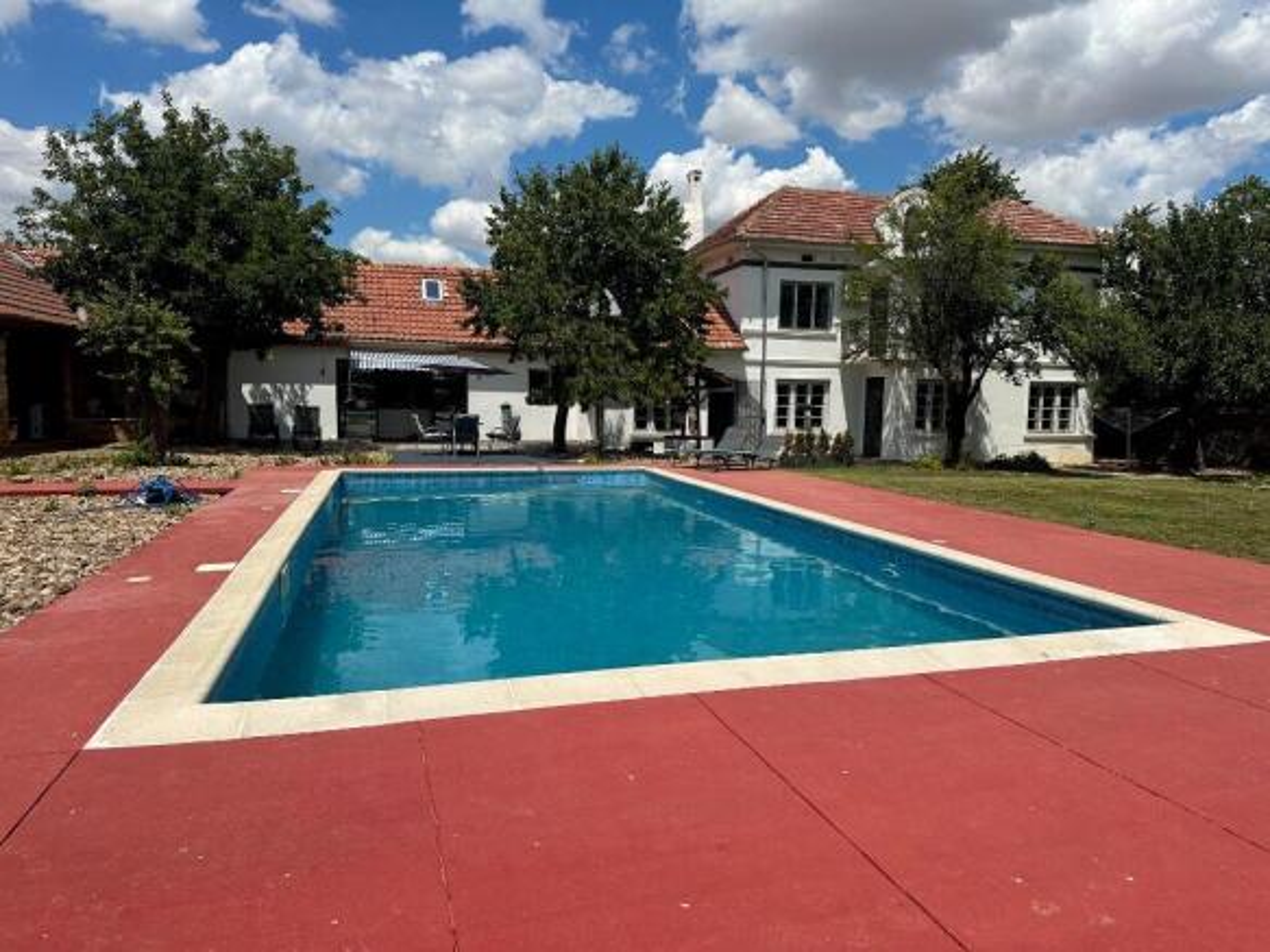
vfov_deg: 56.8
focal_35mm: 24
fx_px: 880
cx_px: 635
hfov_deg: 71.6
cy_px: 476
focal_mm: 6.86
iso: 80
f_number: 1.78
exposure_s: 1/8197
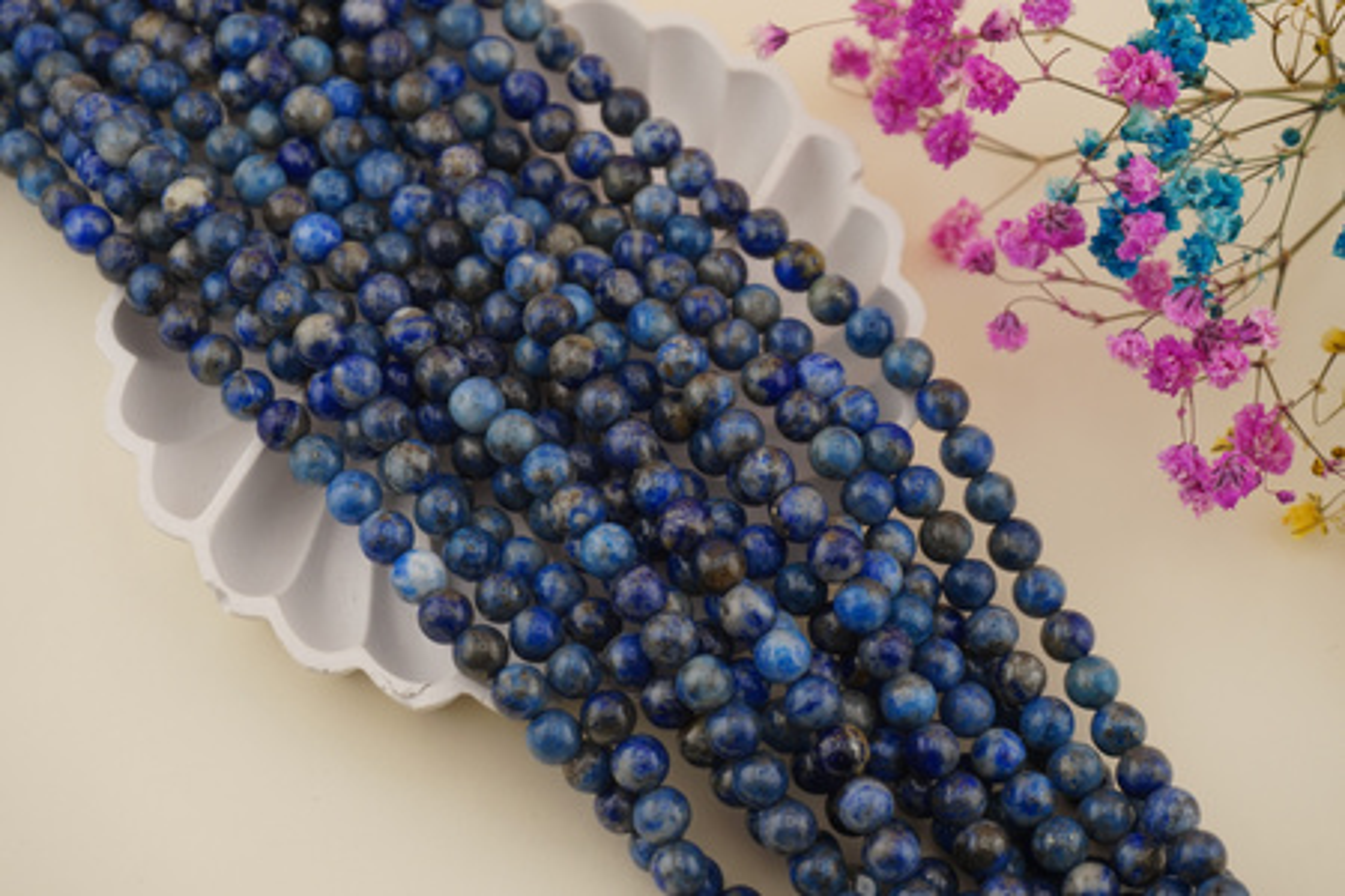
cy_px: 448
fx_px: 2298
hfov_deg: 32.6
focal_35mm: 62
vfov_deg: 22.1
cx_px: 672
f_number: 6.3
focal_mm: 41
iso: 100
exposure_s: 1/80
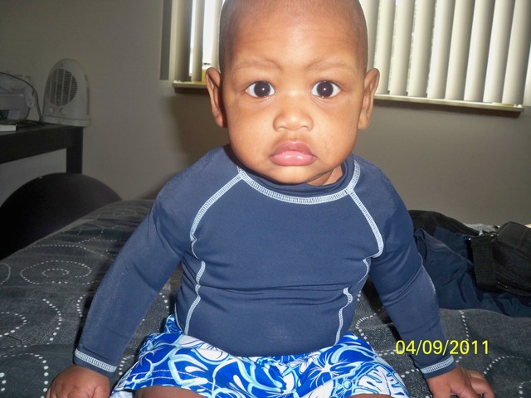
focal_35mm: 35
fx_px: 537
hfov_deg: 52.6
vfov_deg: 40.7
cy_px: 199
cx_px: 266
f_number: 3.1
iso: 200
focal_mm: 6.3
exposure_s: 1/60
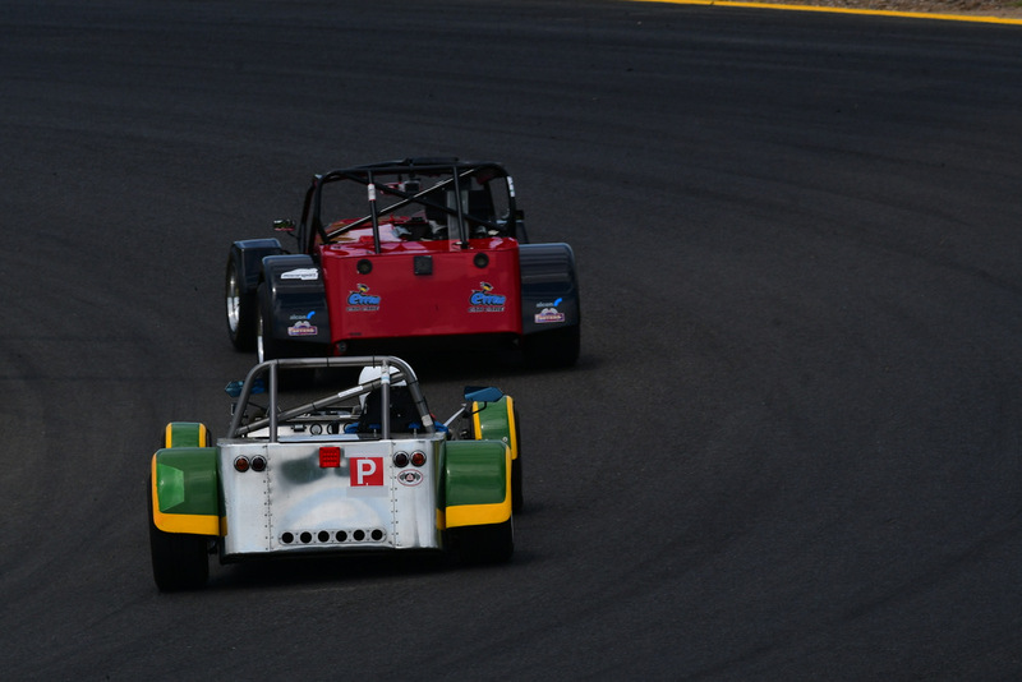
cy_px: 341
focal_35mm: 585
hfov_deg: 3.5
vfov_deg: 2.4
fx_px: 16613
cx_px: 511
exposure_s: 1/640
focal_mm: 390
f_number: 13
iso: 320
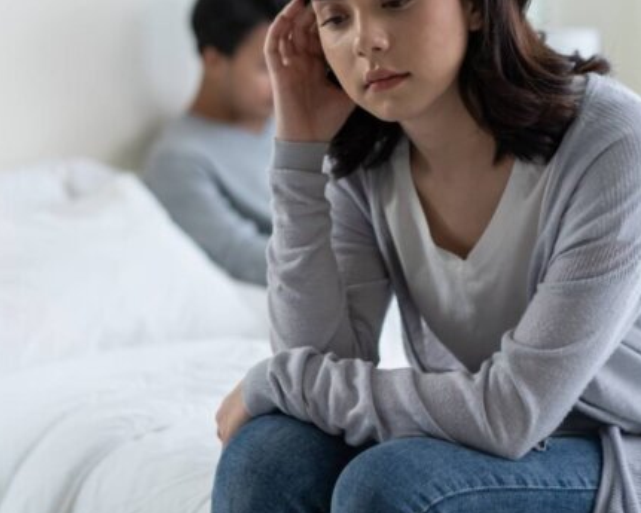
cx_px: 229
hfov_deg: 20.8
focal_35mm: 92
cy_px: 165
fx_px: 1746
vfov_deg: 16.7
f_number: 2.2
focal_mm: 55
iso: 320
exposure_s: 1/320
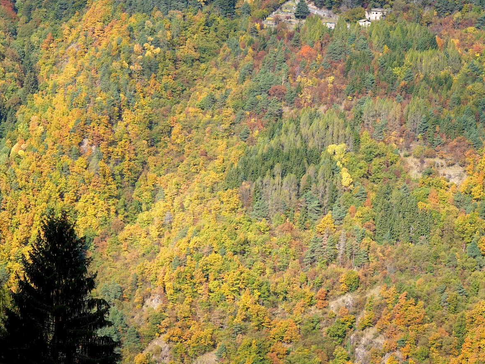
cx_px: 342
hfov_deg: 19.4
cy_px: 274
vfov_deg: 14.6
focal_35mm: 101
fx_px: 1415
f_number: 9
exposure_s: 1/320
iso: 200
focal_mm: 40
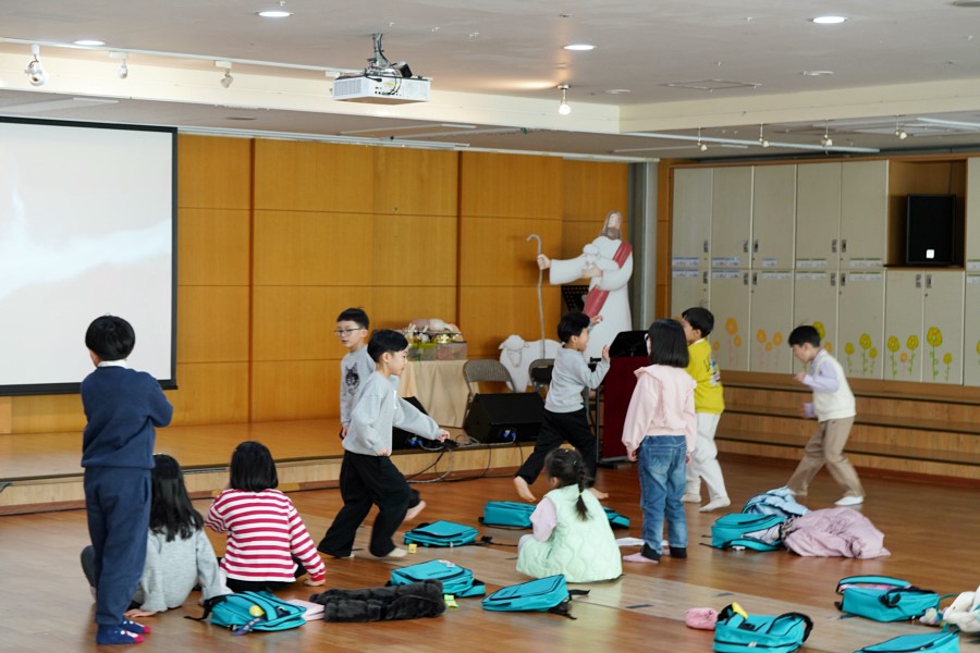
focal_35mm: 70
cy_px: 326
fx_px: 1905
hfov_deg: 28.8
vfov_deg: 19.5
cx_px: 490
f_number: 4
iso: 1000
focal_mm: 70
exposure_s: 1/160
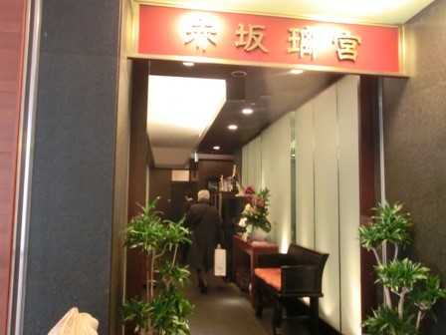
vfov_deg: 42.9
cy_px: 168
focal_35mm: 33
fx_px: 425
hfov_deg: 55.4
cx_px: 223
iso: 800
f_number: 3.7
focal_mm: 5.86
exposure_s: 1/25
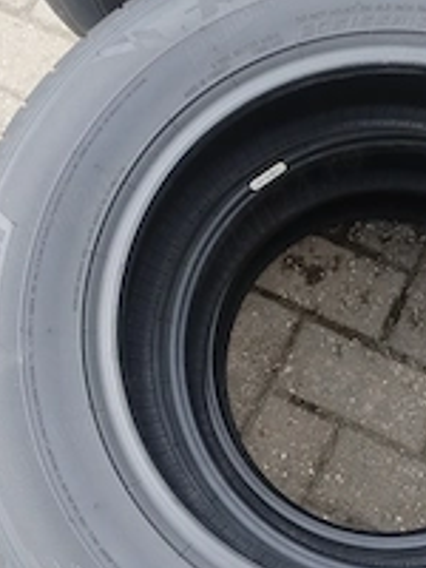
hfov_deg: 27.2
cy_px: 258
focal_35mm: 52
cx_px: 372
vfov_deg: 36.8
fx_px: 853
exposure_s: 1/447
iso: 100
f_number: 1.8
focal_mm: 4.25
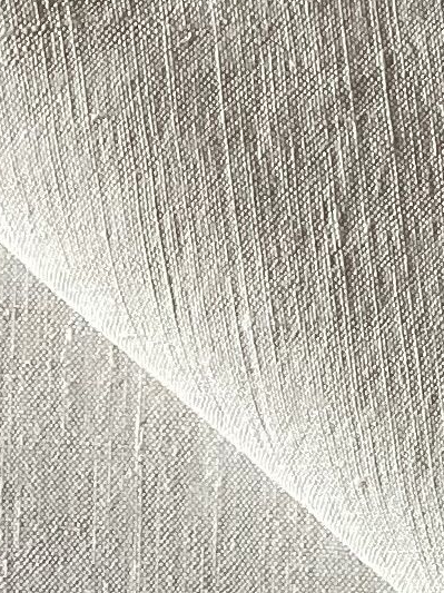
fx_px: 3253
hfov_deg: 7.7
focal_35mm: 190
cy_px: 861
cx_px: 600
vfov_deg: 10.1
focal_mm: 3.3
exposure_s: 1/60
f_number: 2.4
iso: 50
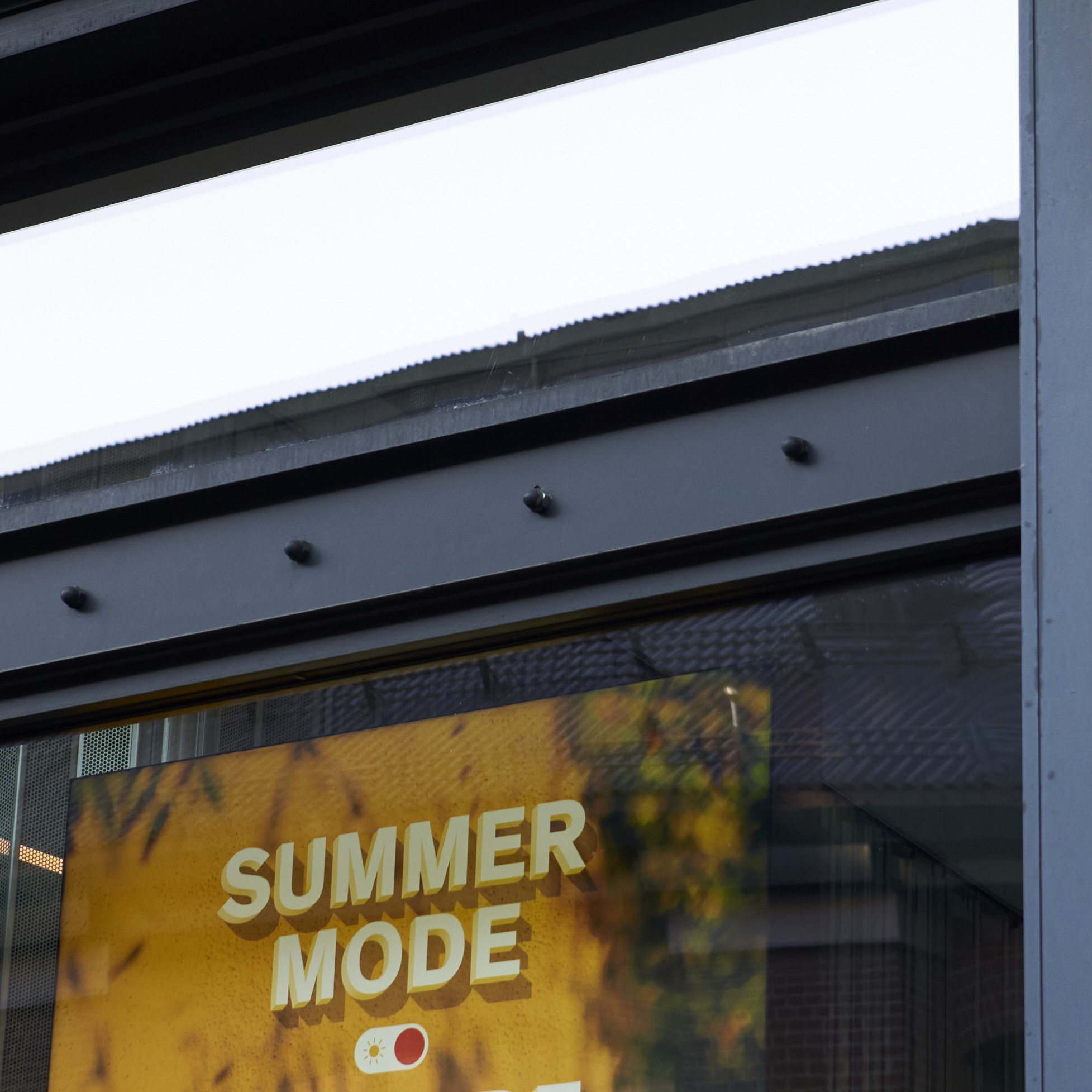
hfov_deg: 13.6
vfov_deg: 13.6
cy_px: 370
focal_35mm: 128
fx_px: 4568
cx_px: 510
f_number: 5
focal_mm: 40
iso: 500
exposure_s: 1/400
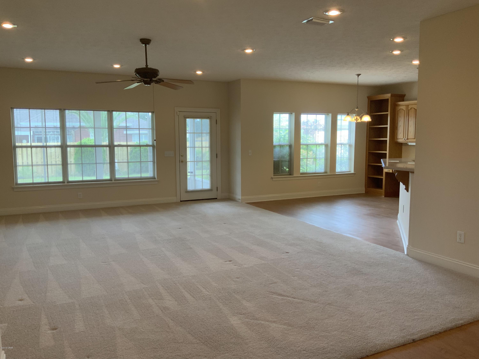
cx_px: 240
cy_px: 180
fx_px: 401
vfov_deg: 48.2
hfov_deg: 61.7
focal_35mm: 29
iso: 40
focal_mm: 3
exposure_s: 1/60
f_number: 1.8
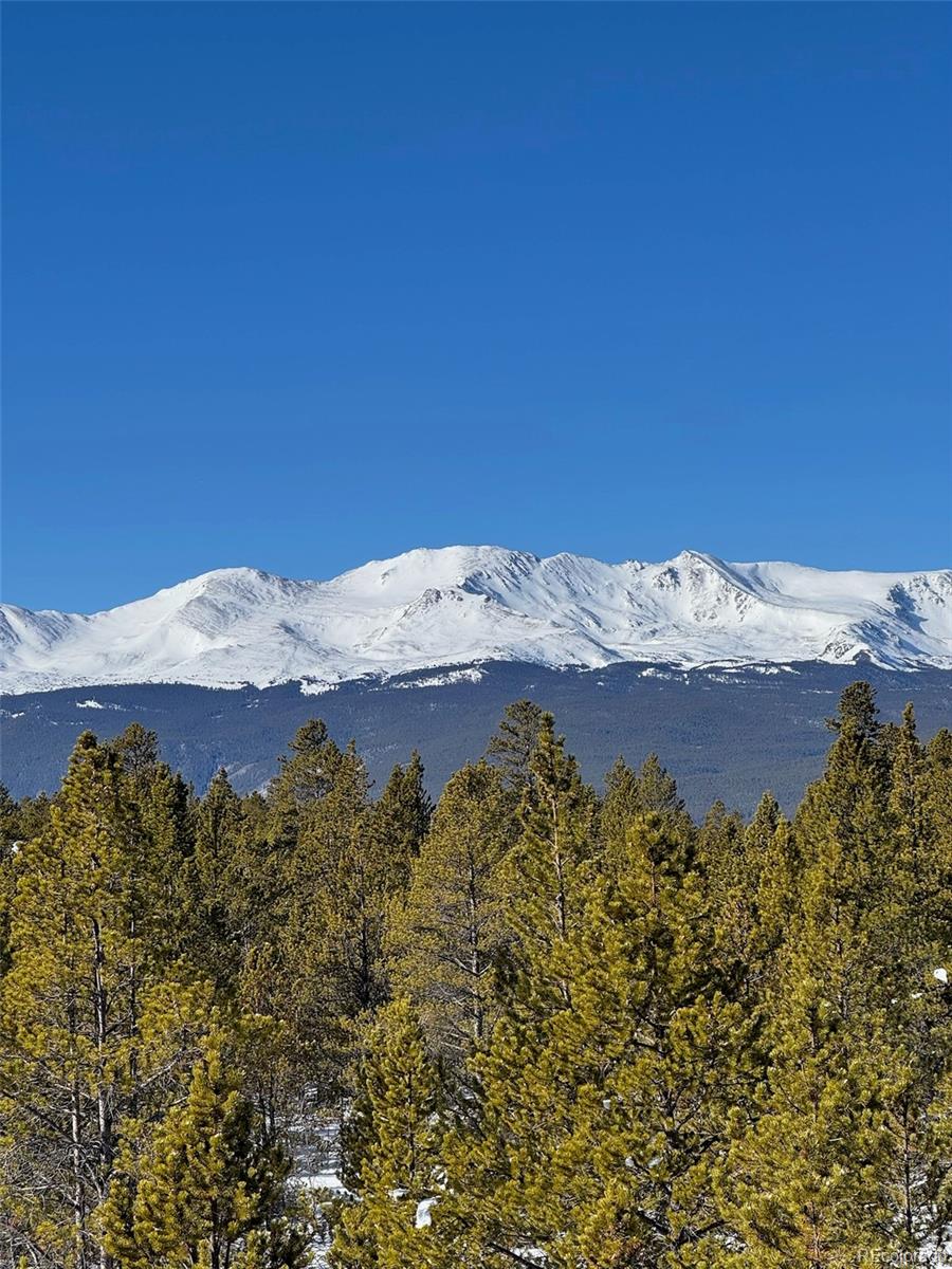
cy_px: 634
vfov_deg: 25.3
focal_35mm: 77
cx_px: 476
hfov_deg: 19.1
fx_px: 2824
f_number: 2.8
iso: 25
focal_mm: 9
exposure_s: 1/1340
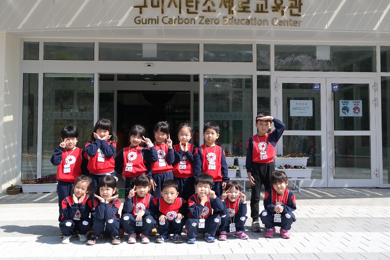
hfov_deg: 50.7
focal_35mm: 38
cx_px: 195
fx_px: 412
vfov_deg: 35.0
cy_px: 112
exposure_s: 1/250
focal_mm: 20
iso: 100
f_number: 5.6
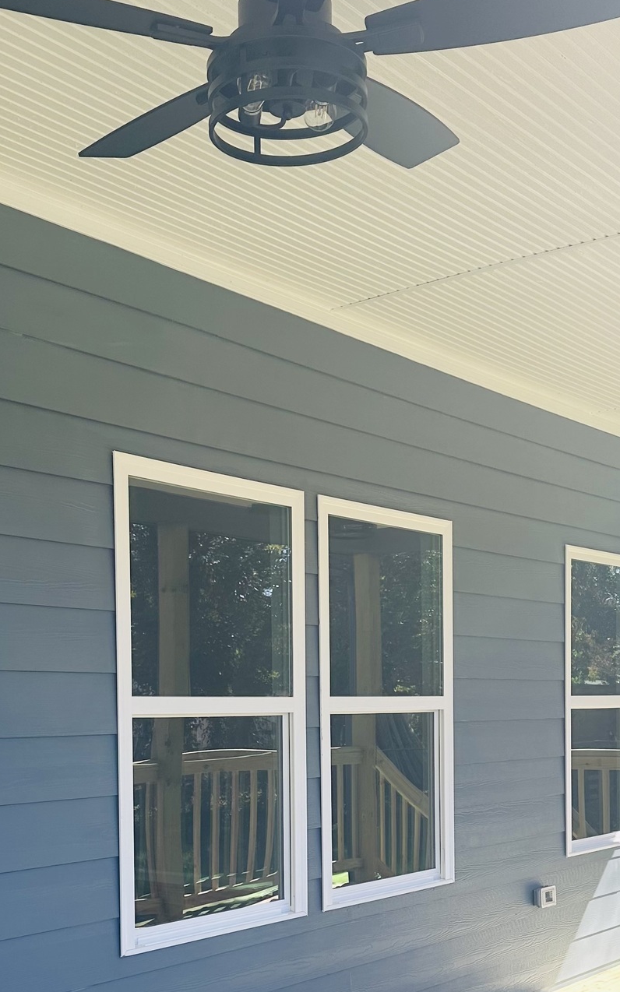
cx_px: 311
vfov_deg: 42.3
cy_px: 736
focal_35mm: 46
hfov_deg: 28.0
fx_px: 1244
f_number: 1.78
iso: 80
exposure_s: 1/745
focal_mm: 6.86
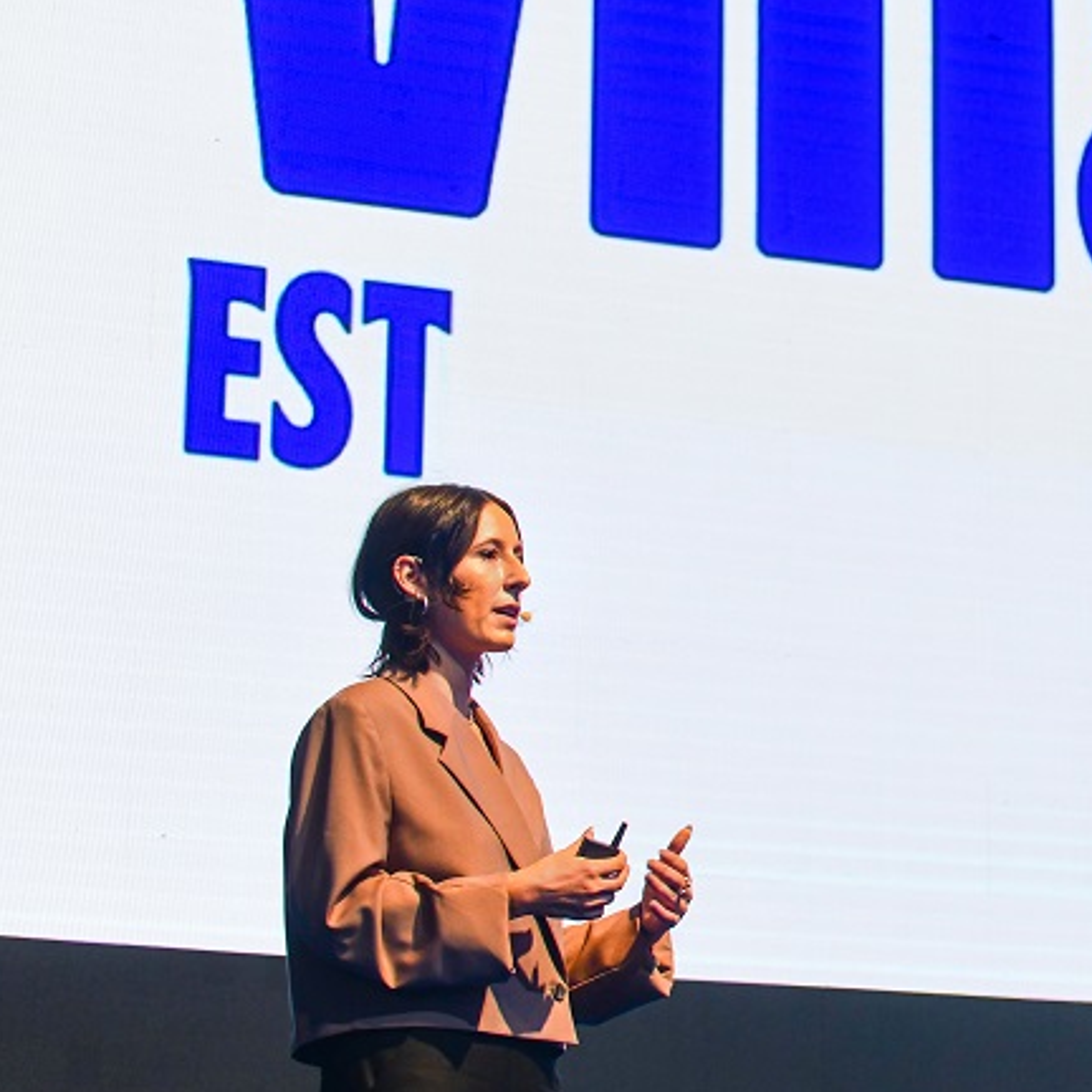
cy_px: 425
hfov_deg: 13.8
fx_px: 4426
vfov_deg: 14.1
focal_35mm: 124
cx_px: 1120
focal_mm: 70
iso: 1000
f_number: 3.5
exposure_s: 1/320
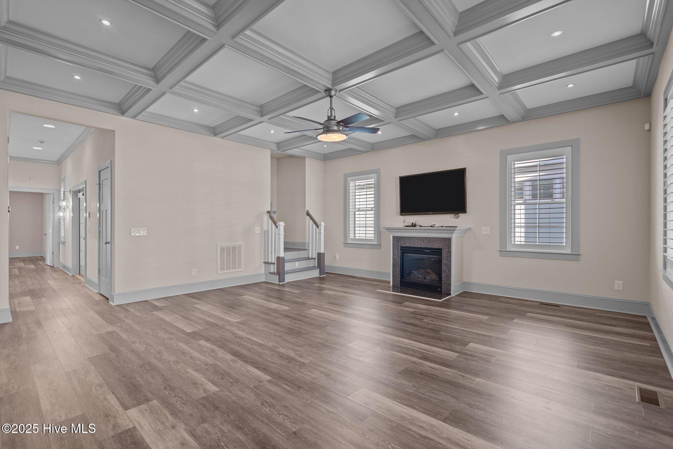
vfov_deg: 73.7
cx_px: 336
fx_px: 299
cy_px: 224
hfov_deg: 96.7
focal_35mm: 16
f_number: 4
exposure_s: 1/3
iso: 400
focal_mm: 16
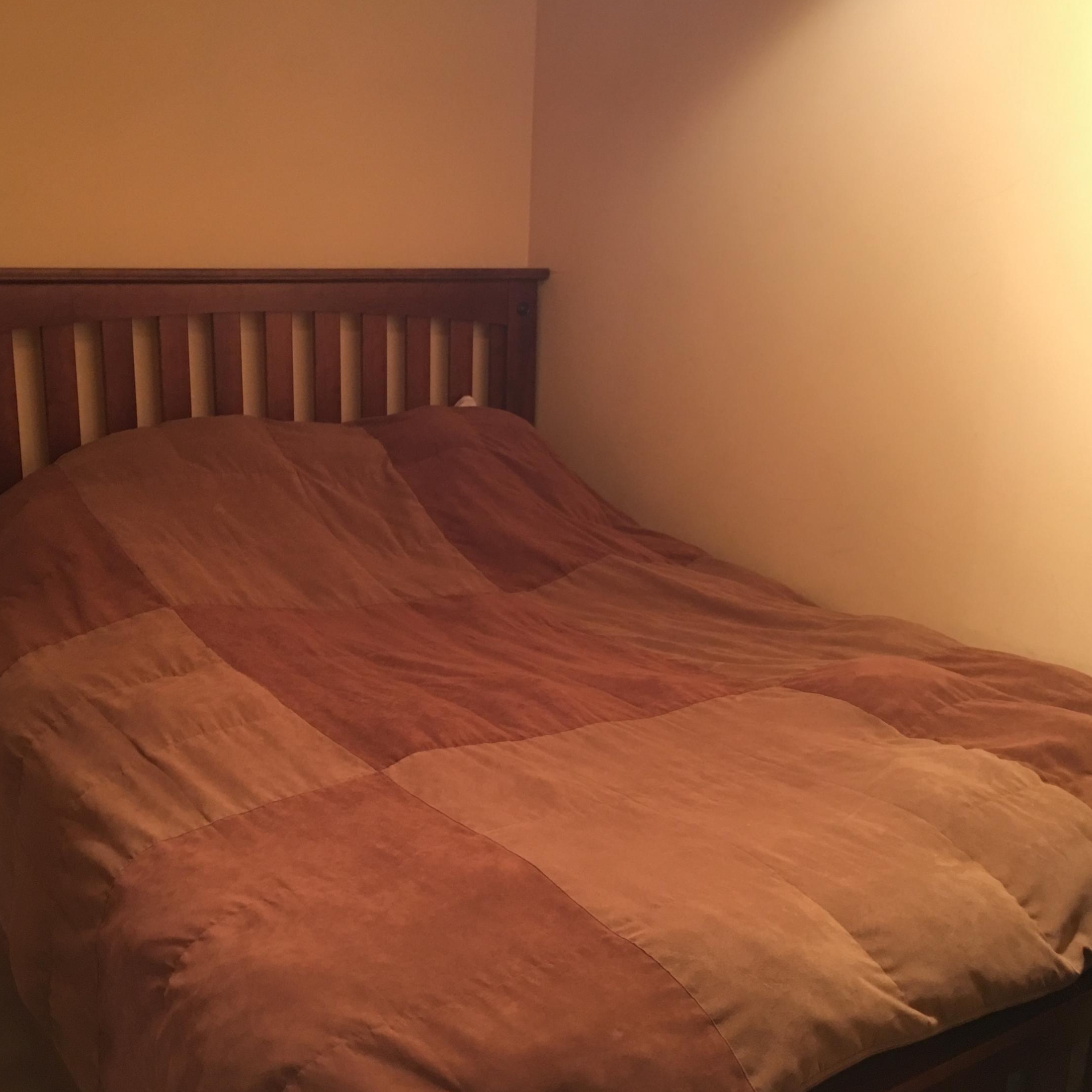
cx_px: 481
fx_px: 1249
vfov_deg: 47.2
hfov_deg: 47.1
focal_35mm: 35
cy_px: 548
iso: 100
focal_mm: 4.15
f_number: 2.2
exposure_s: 1/10
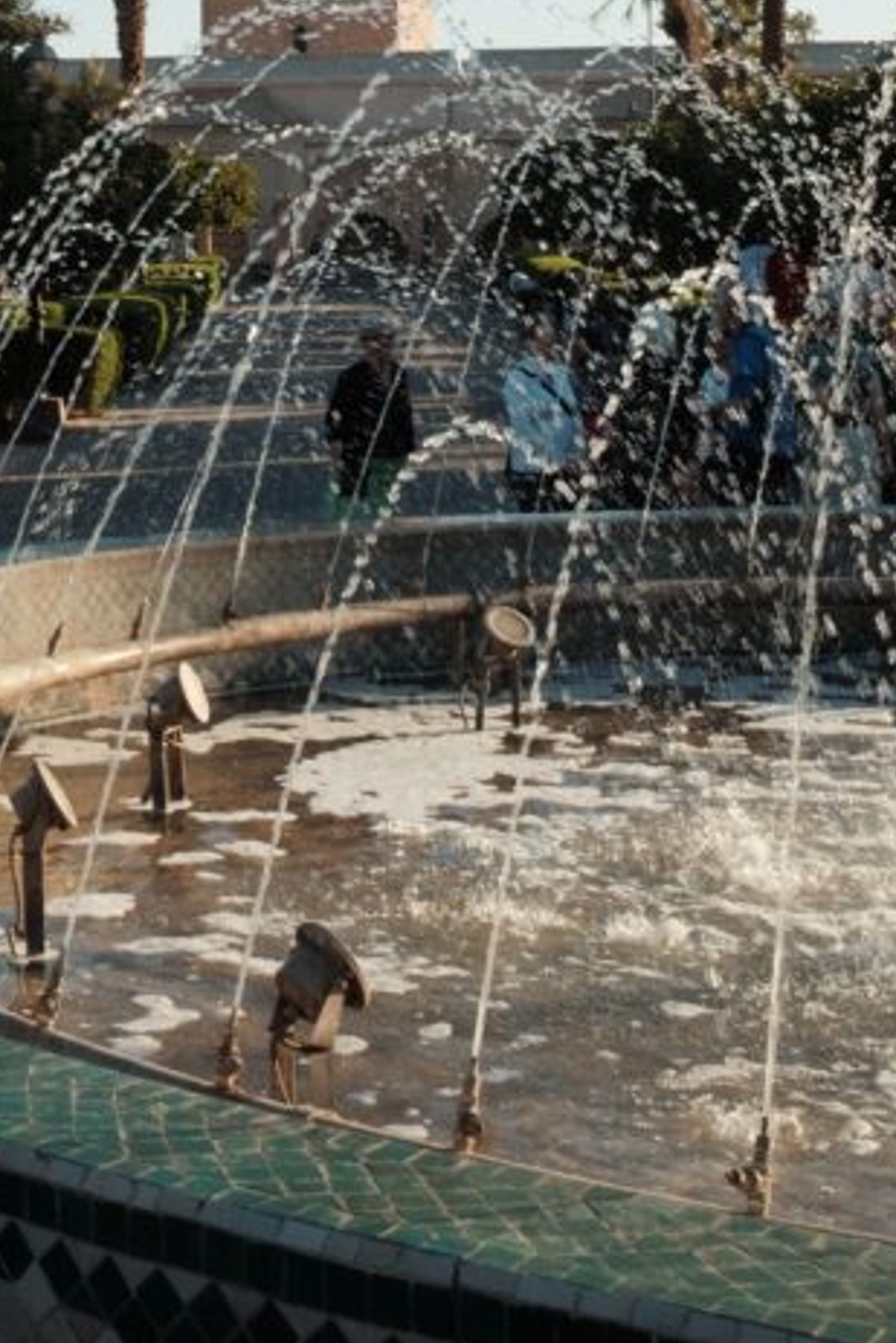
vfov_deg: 26.0
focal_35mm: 73
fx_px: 2723
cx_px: 68
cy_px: -67
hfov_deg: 18.3
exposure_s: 1/180
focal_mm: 22.3
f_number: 11
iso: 400
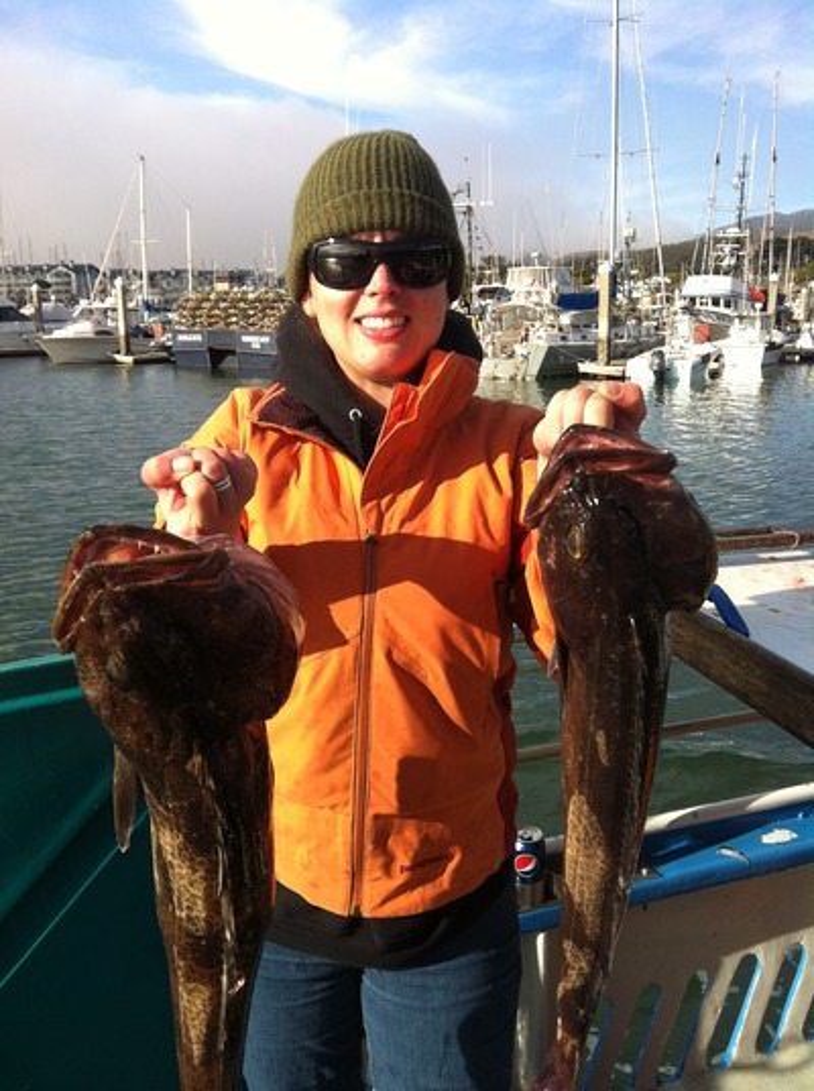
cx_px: 407
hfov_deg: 40.6
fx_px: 1101
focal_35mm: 35
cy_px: 546
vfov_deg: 52.7
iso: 80
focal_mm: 3.85
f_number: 2.8
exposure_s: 1/1117
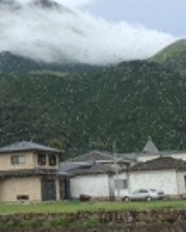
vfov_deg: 19.7
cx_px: 15
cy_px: 101
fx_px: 667
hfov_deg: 15.7
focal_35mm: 97
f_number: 2.2
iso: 32
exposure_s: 1/1866
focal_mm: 4.12
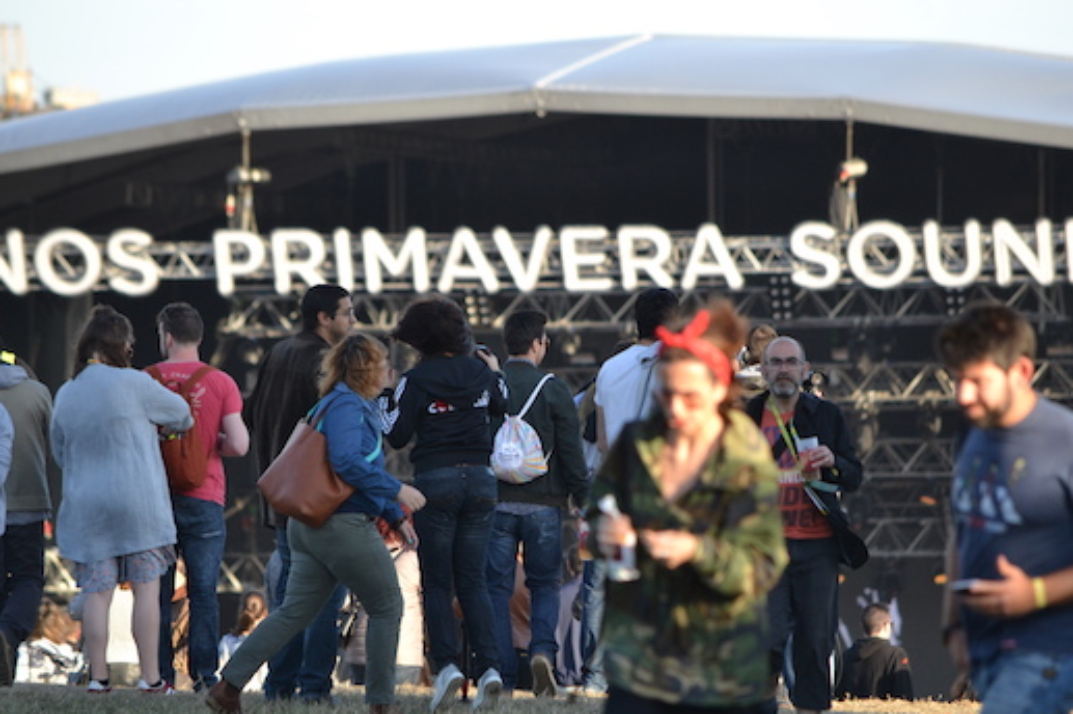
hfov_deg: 4.9
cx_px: 562
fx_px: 12450
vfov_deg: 3.3
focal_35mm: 418
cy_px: 374
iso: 500
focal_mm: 240
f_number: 5.3
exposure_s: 1/500
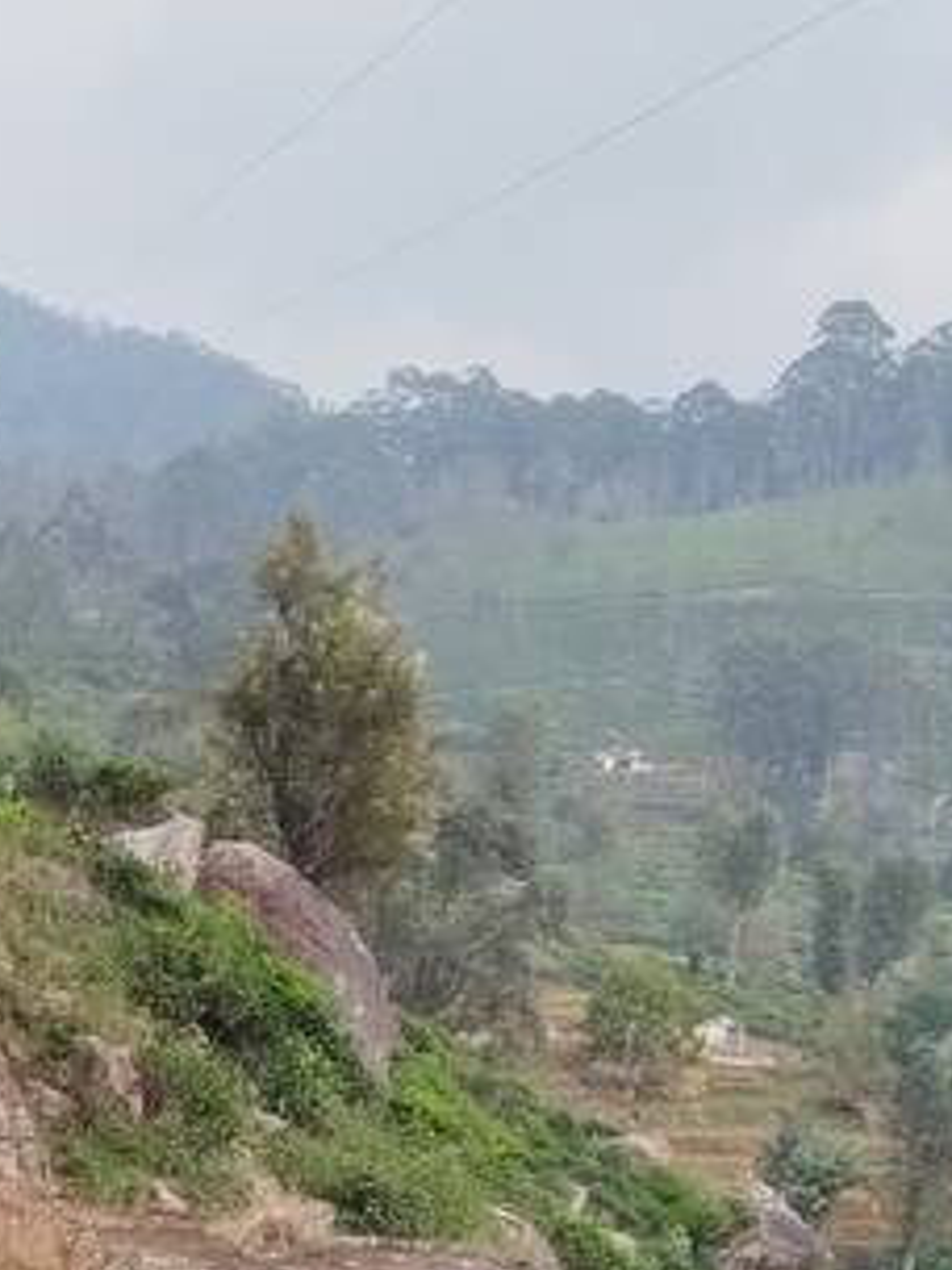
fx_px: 3007
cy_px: 1291
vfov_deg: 22.8
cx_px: -367
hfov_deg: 16.7
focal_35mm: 82
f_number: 1.9
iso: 100
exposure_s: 1/226
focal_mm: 4.95
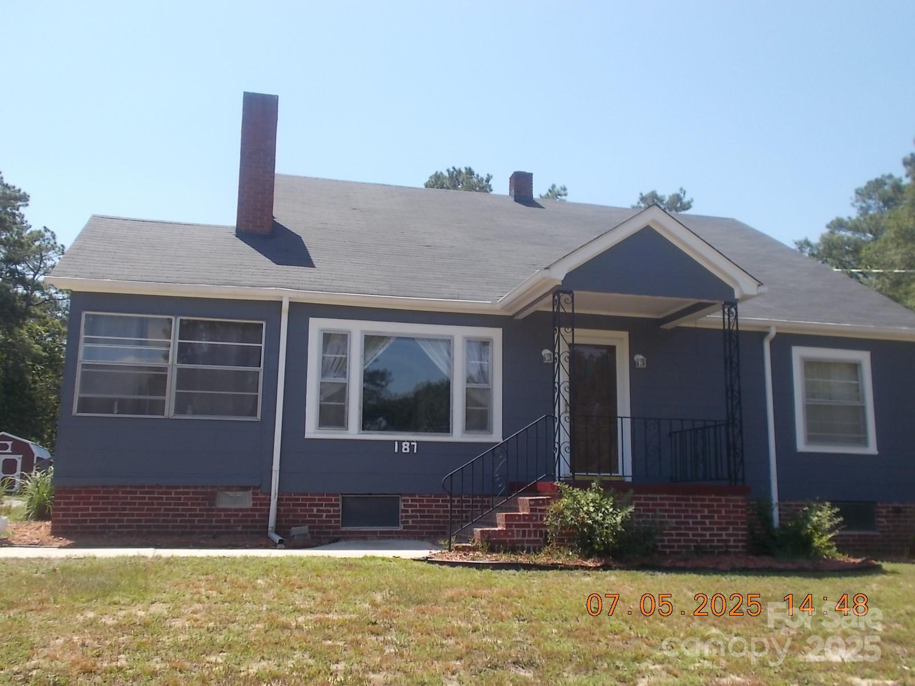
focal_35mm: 34
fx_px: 899
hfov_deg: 54.0
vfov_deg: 41.8
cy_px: 343
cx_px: 458
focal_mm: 6
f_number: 9.2
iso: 80
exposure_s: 1/80
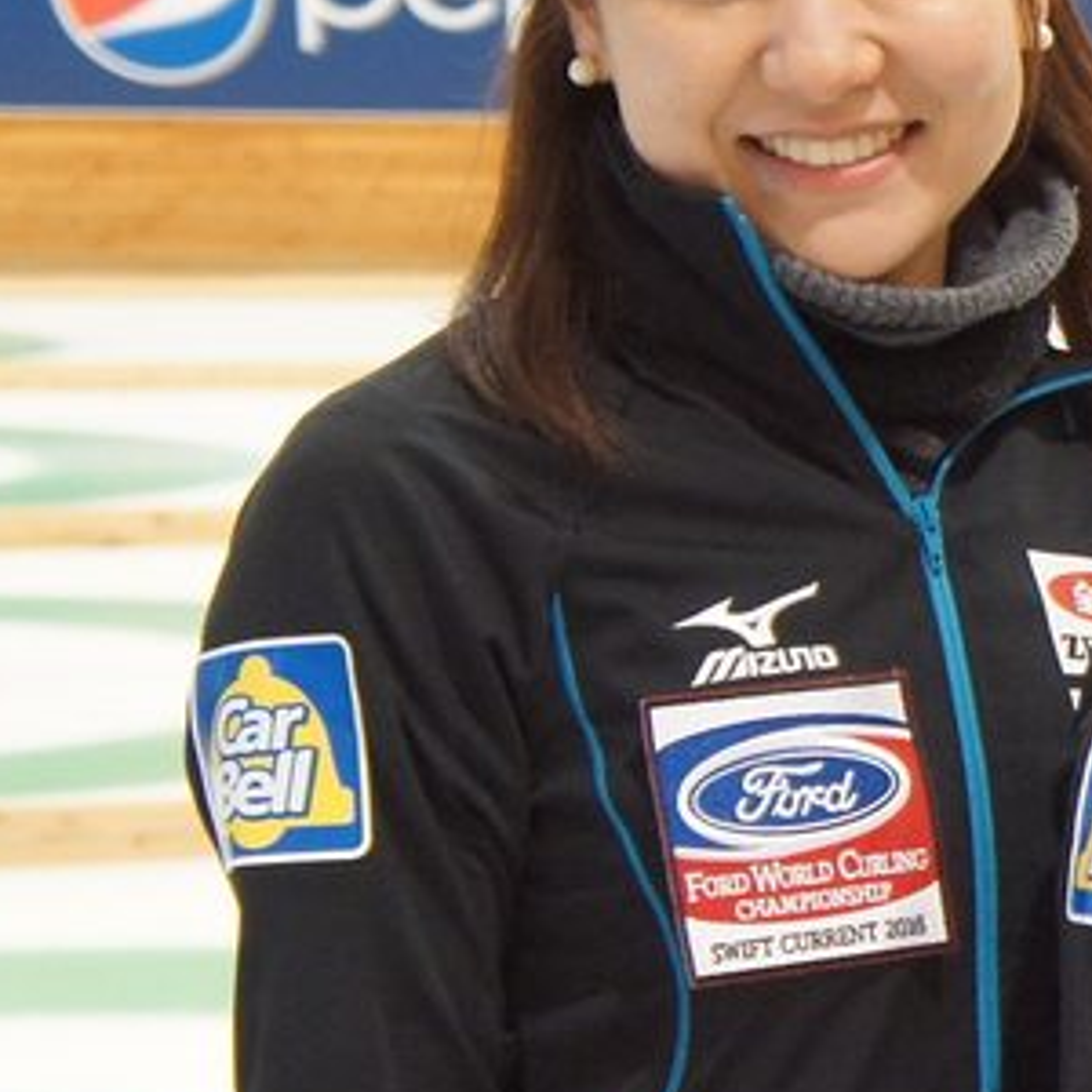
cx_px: 2078
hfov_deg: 10.0
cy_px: 848
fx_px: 5818
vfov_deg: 10.7
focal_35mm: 163
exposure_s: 1/40
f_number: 4
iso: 1600
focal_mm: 32
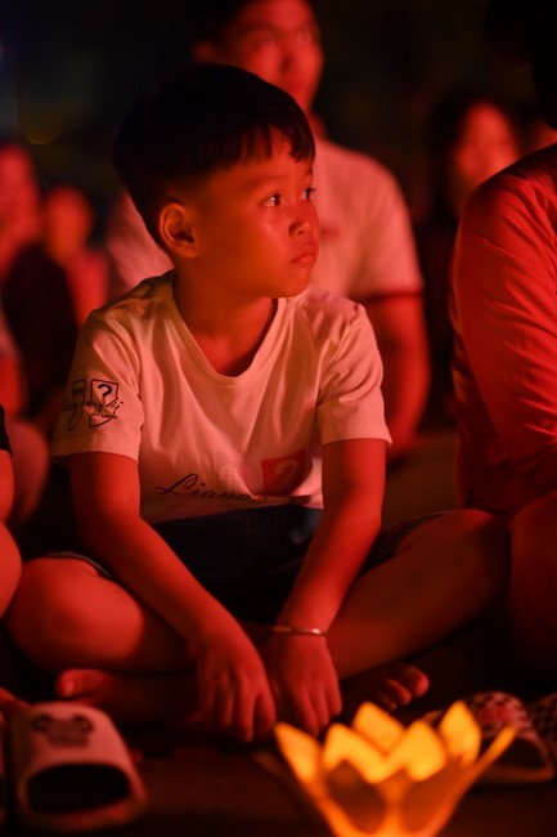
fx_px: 1974
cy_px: 418
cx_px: 278
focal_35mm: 85
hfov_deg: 16.1
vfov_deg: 23.9
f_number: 1.8
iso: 1600
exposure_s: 1/80
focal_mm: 85
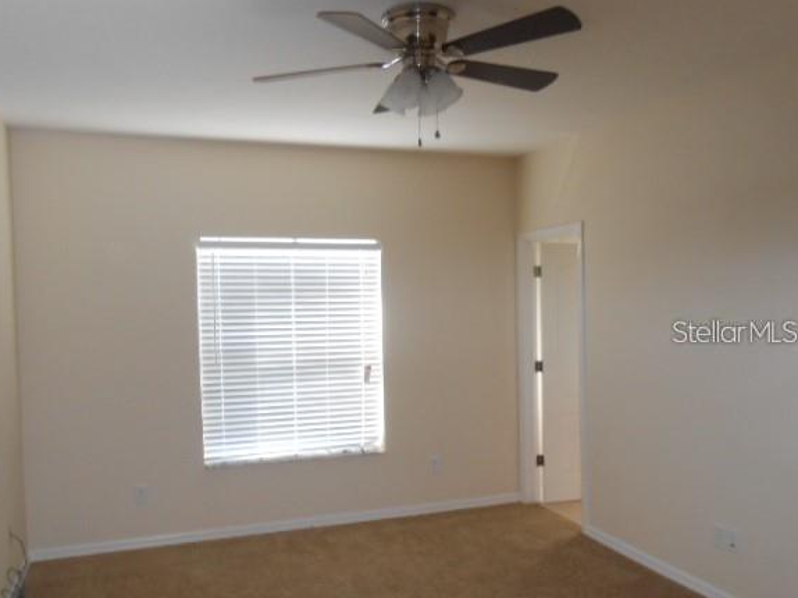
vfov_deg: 48.1
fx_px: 668
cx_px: 359
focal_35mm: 29
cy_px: 331
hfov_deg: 61.5
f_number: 3.5
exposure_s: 1/30
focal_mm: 4.6
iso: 200
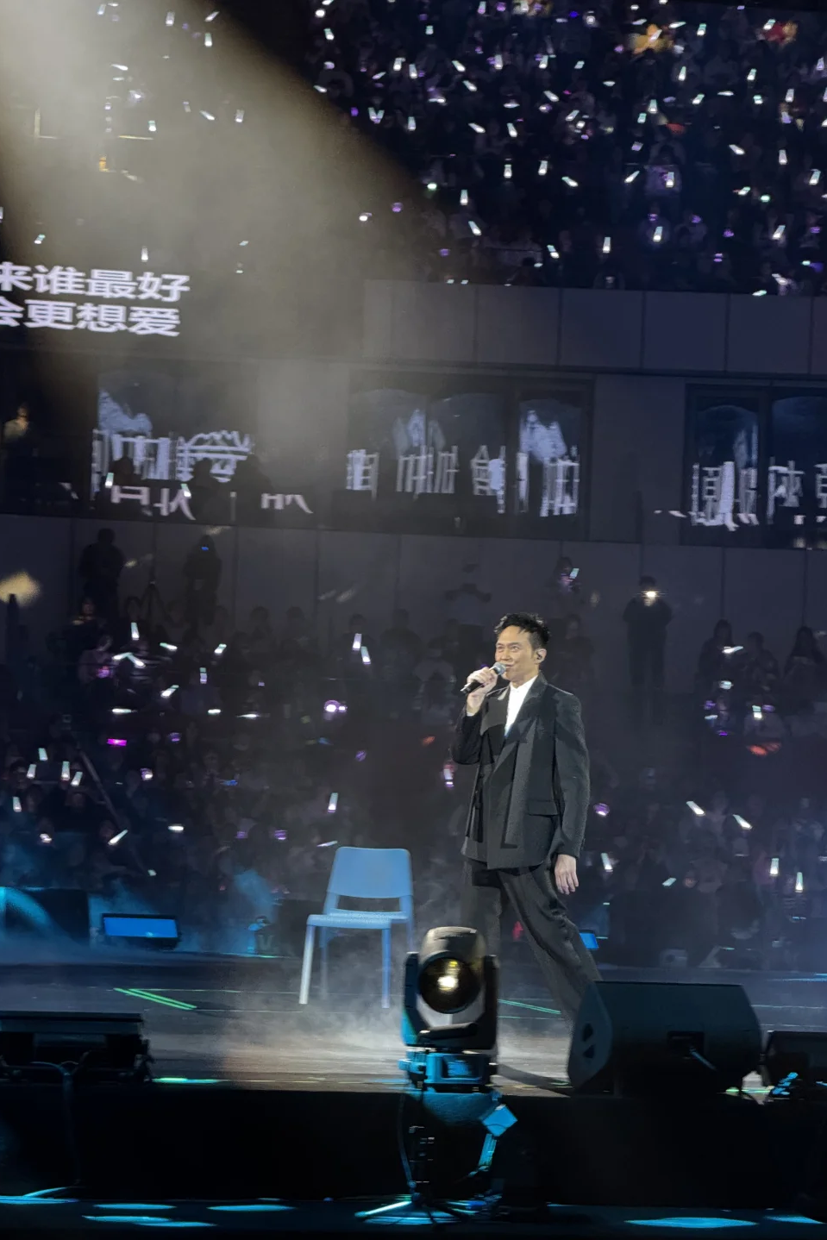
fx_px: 4306
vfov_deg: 16.4
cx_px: 406
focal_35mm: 125
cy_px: 620
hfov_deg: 11.0
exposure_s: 1/48
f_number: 2.8
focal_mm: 15.66
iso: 640
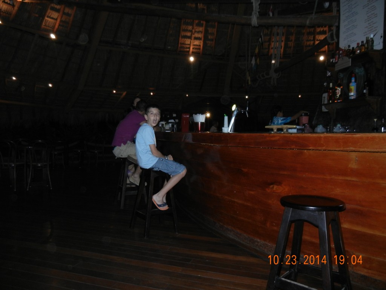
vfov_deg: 46.8
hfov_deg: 60.0
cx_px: 193
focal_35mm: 30
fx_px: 335
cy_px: 145
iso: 400
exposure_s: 1/30
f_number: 3.5
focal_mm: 5.4
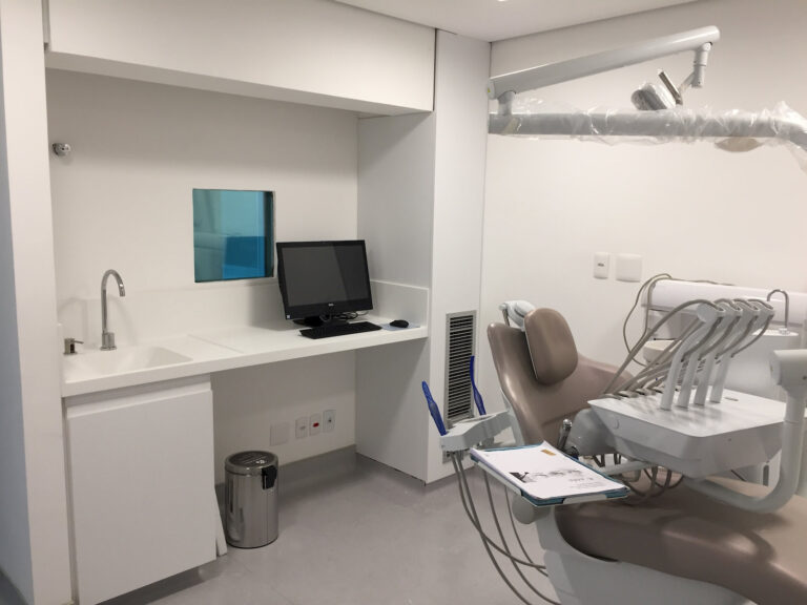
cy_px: 302
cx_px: 404
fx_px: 676
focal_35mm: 29
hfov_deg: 61.7
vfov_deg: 48.2
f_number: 2.2
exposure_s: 1/40
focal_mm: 4.15
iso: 32
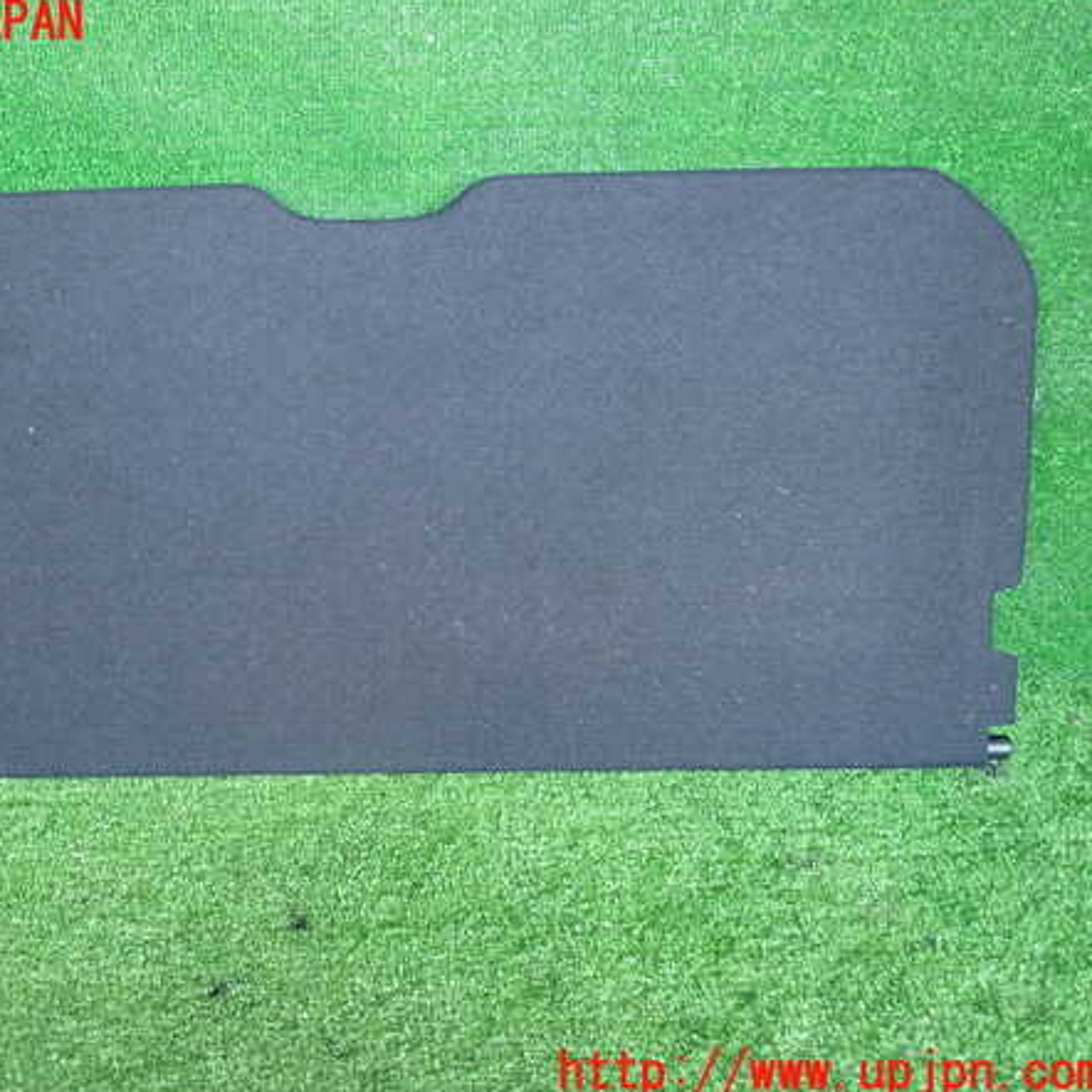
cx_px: 376
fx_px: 1071
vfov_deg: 54.0
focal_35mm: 30
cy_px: 548
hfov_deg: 53.1
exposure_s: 1/30
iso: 250
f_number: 2
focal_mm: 4.5
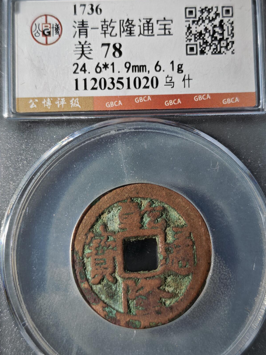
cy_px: 179
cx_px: 122
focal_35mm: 56
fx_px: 574
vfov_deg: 34.4
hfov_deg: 26.1
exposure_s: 1/391
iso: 50
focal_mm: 5.85
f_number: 1.63
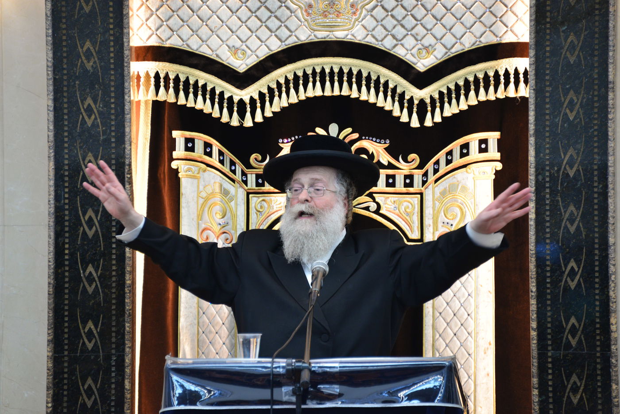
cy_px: 207
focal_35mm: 300
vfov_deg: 4.6
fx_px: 5167
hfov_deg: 6.9
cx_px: 310
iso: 1250
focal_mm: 300
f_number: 5.6
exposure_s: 1/100
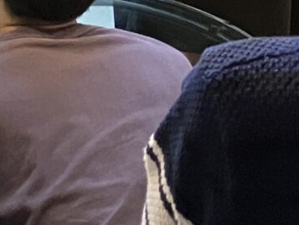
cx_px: -143
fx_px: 1711
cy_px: -256
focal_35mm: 198
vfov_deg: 7.2
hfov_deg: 9.7
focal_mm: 3.99
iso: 200
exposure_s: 1/60
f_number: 1.8
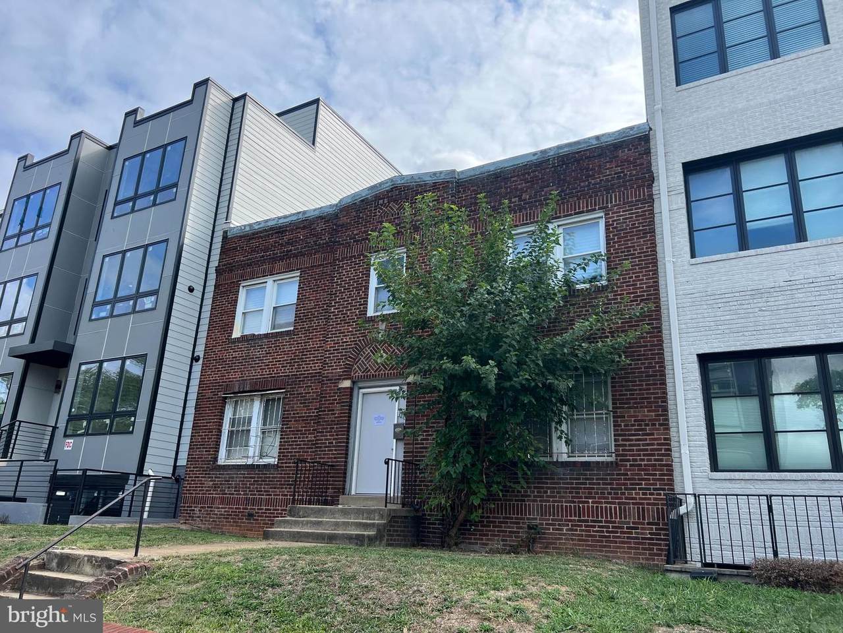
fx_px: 633
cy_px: 316
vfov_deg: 53.1
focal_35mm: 26
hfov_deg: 67.3
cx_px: 422
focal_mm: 5.7
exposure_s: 1/1934
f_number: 1.5
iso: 50
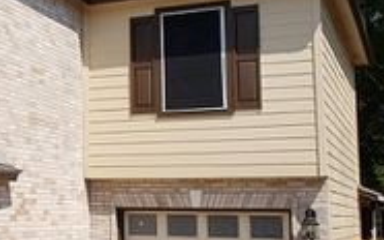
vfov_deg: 17.6
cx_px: -89
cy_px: 136
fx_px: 774
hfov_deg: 24.9
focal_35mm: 74
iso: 50
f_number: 2.4
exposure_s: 1/1606
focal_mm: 4.3
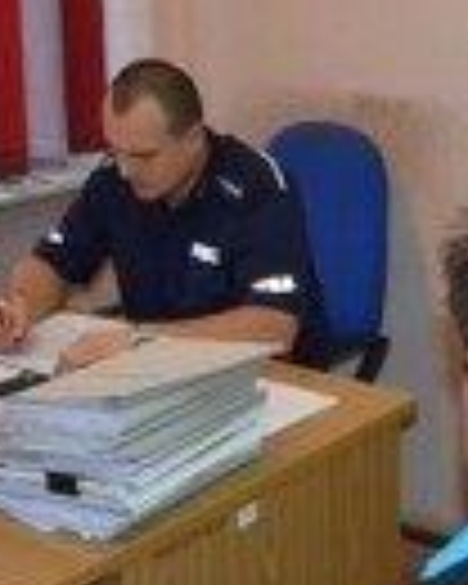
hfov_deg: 19.5
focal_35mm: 78
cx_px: 360
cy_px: 225
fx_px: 1350
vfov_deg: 24.4
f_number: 3.5
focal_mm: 18
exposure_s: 1/60
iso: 400
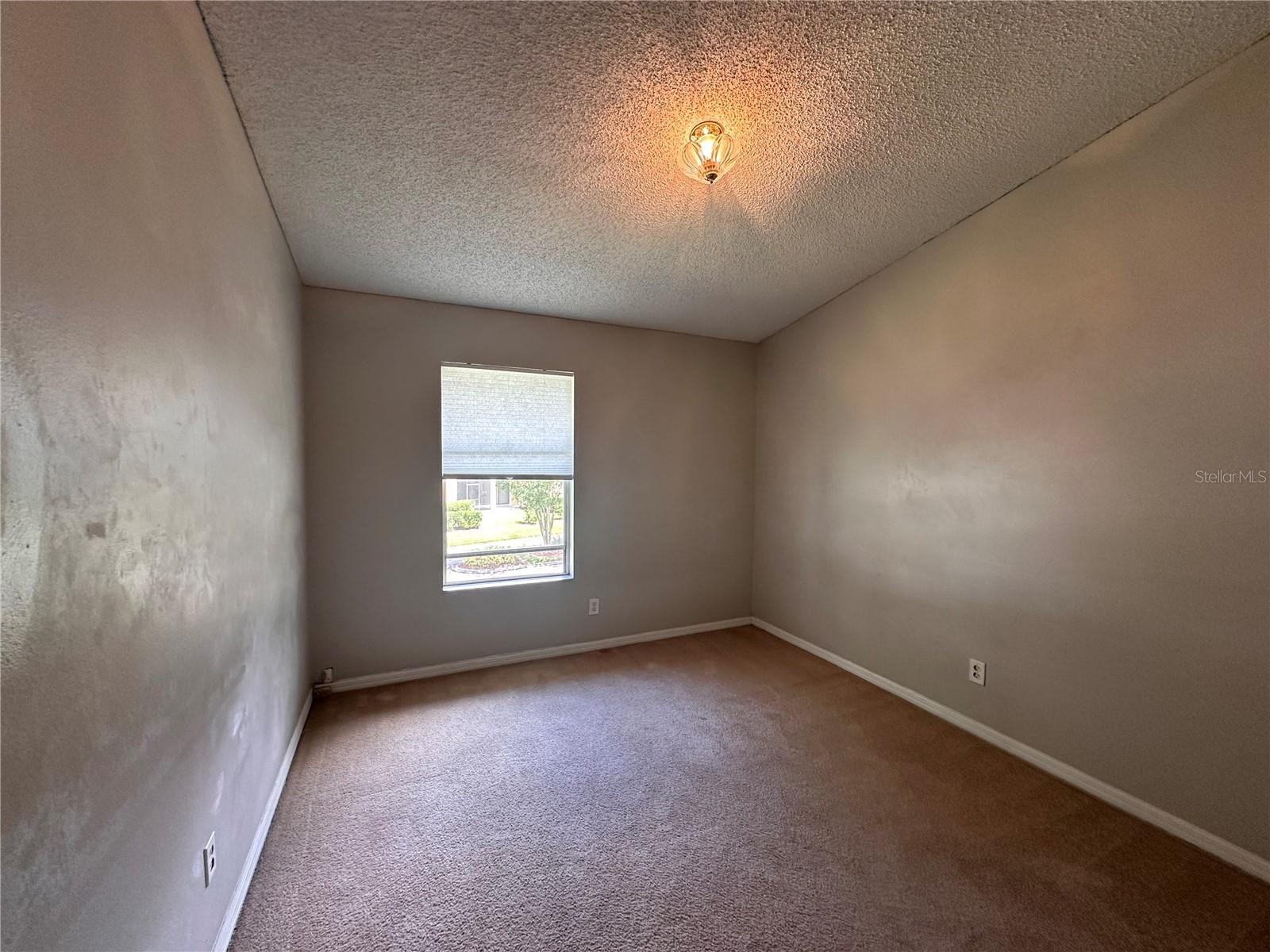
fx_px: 514
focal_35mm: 14
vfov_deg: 85.7
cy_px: 476
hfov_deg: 102.1
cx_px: 635
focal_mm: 2.22
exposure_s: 1/99
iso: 200
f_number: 2.2
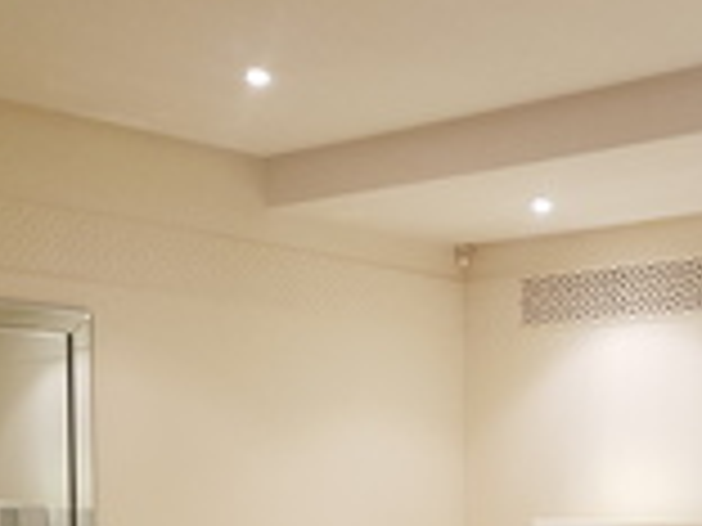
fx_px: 1541
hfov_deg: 25.0
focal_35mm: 76
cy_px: 654
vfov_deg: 18.3
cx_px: 614
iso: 160
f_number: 1.7
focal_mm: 4.2
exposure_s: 1/33
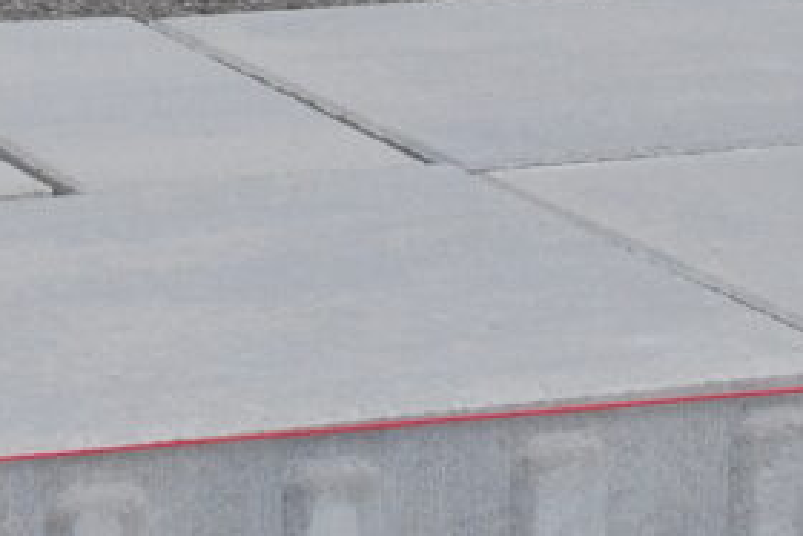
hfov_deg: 10.0
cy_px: -10
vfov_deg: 6.7
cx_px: 149
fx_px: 4597
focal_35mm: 206
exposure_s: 1/200
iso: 200
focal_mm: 32
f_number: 10
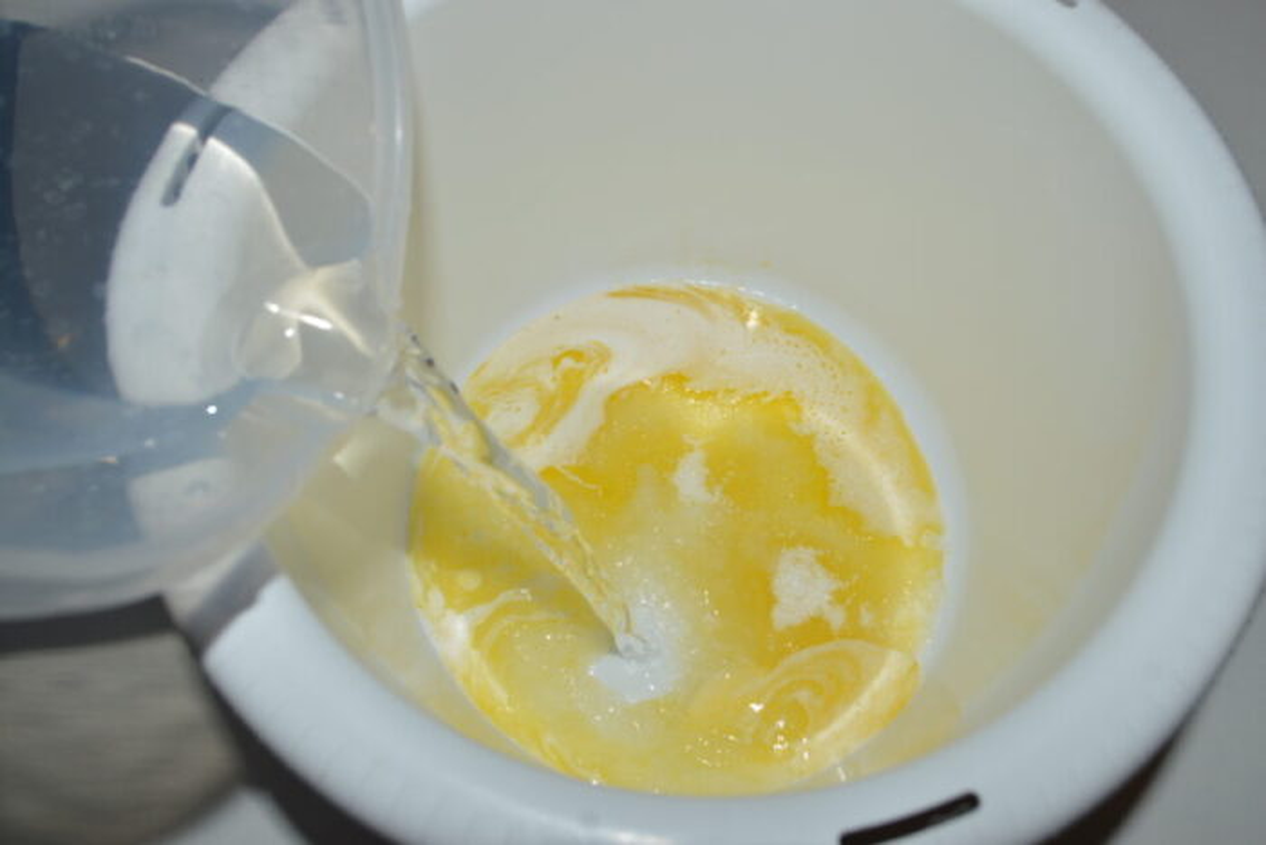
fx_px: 1161
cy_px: 422
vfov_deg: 40.0
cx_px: 633
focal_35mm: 33
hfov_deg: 57.2
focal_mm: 22
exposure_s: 1/60
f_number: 8
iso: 100
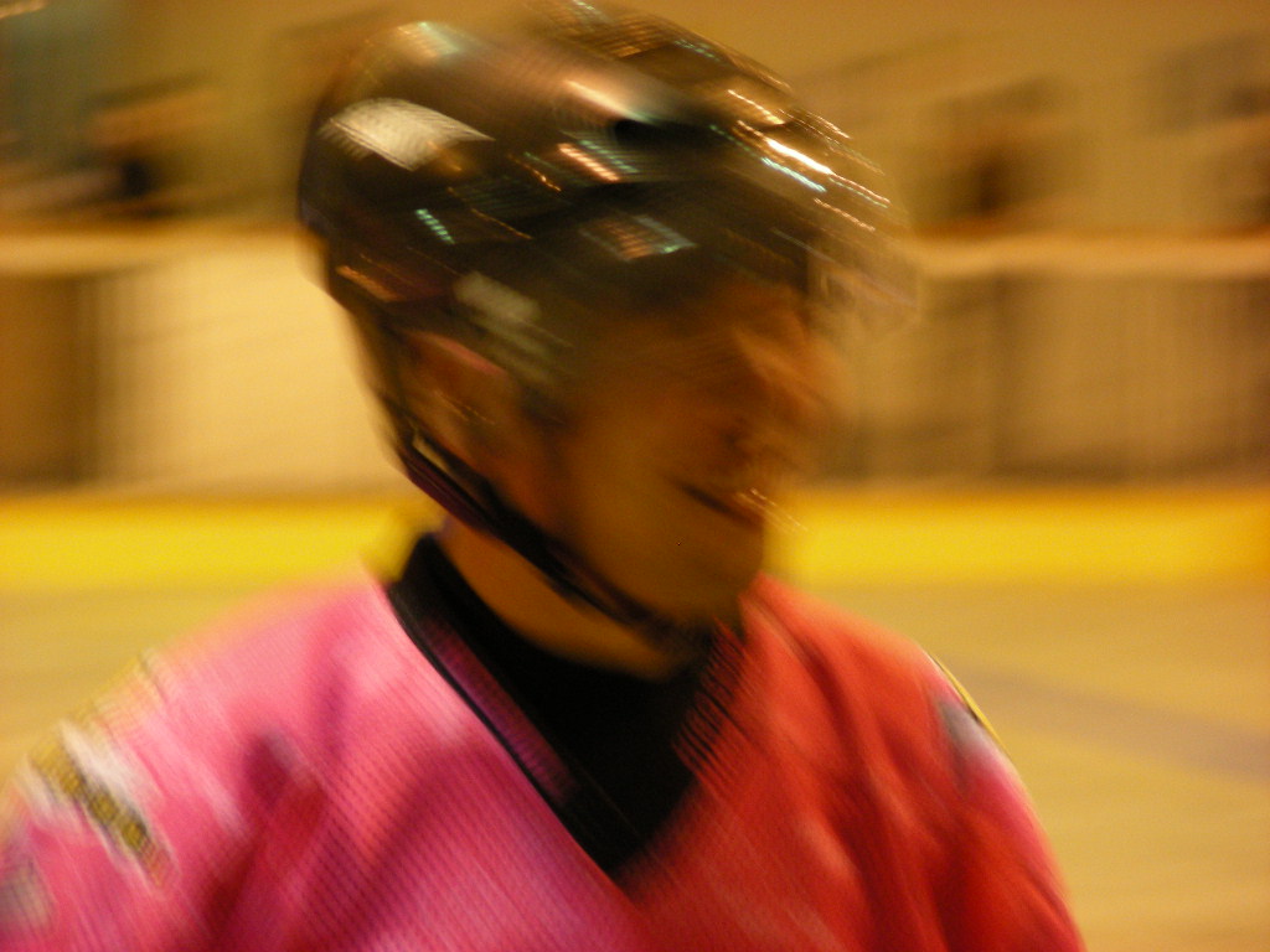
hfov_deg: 8.6
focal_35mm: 230
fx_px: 8438
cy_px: 476
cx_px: 635
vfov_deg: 6.5
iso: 200
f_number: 3.5
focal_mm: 38.3
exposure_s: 1/18.1
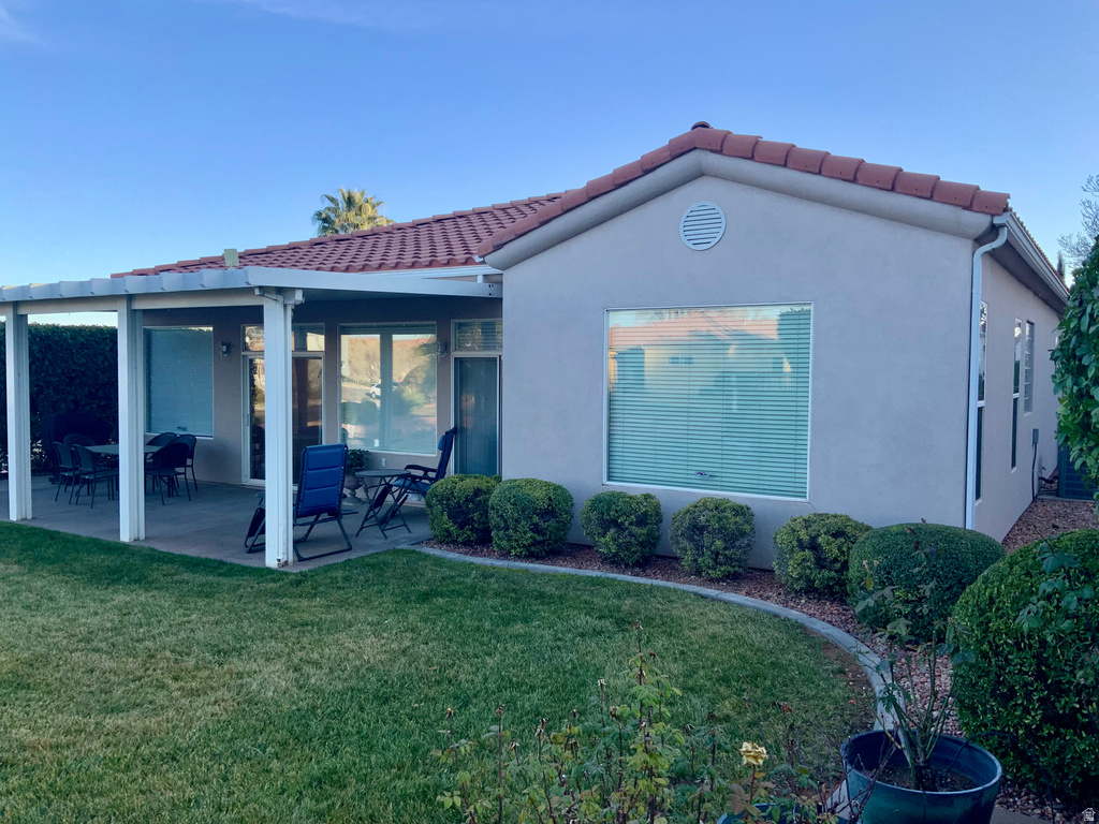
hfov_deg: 61.7
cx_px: 550
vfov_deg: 48.2
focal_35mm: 29
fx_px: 921
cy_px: 412
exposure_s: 1/478
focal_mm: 3
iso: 16
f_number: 1.8
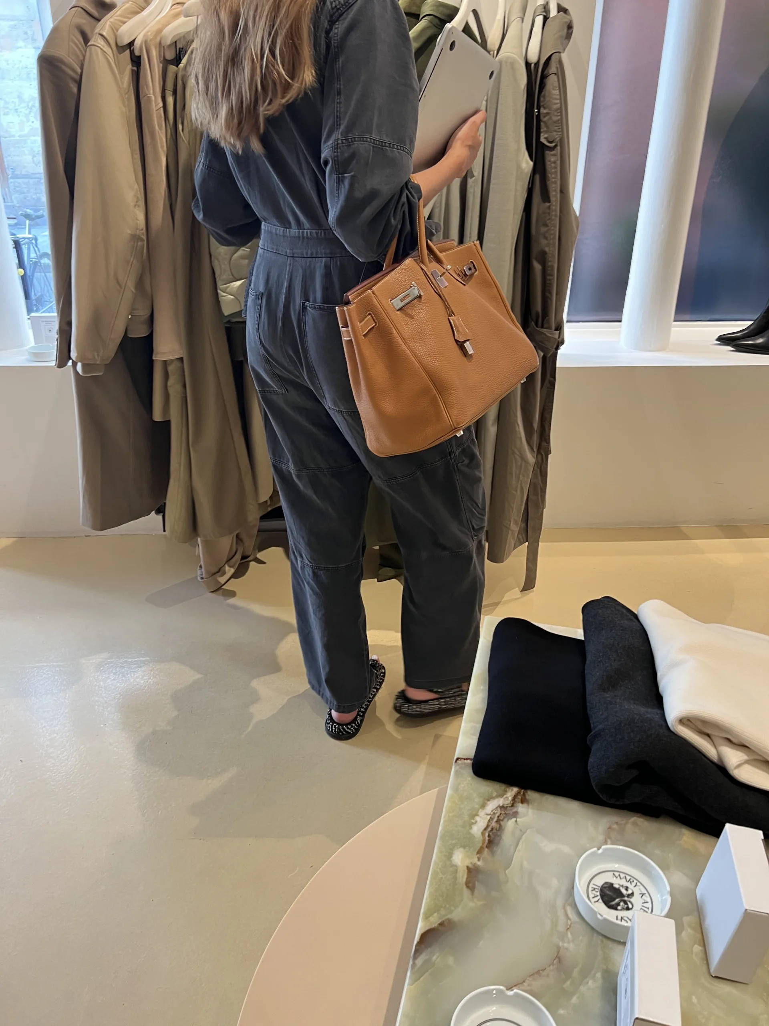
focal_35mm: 26
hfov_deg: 53.1
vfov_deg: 67.3
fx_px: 770
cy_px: 513
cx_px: 384
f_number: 1.5
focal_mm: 5.7
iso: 125
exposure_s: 1/62
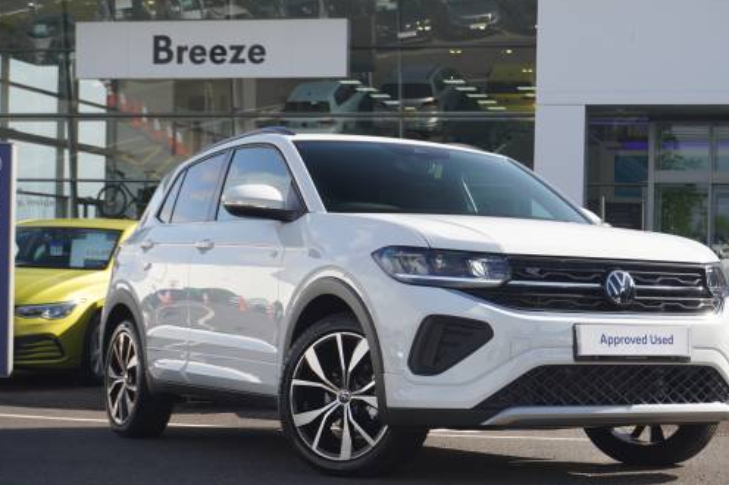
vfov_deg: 19.0
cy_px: 256
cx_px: 450
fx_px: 1450
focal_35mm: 72
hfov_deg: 28.1
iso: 100
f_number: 5.6
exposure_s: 1/160
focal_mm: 37
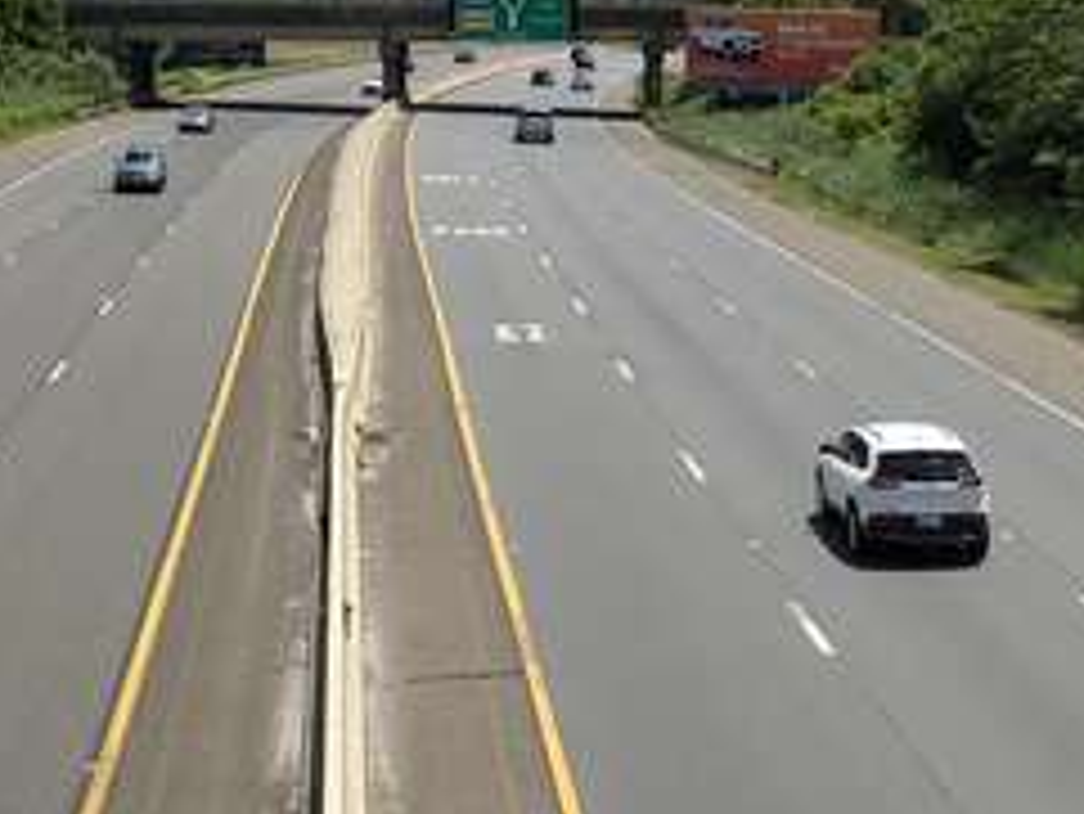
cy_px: 13
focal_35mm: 93
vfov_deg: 15.6
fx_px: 2914
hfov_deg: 21.0
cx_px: 418
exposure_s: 1/3690
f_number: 1.8
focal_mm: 4
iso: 20
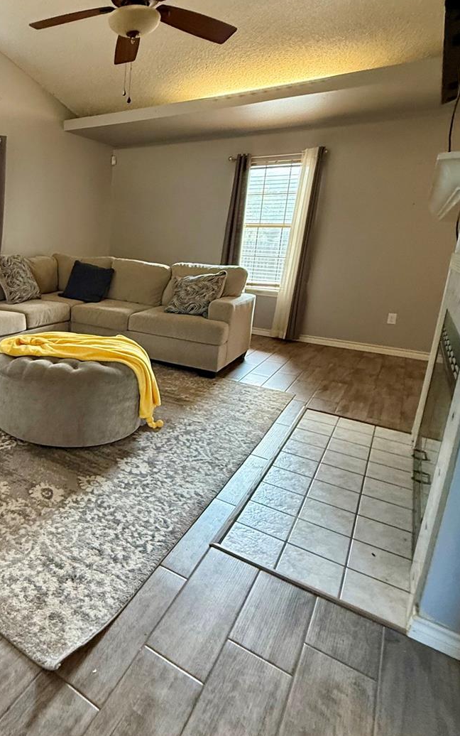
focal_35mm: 22
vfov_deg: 79.5
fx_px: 441
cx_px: 65
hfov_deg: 50.2
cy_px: 335
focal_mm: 2.22
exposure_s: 1/60
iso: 500
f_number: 2.2
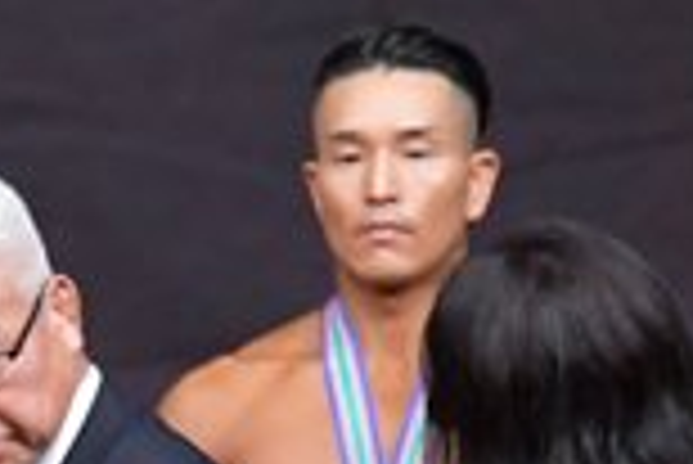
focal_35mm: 1283
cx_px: -164
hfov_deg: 1.6
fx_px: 24721
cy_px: 933
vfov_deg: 1.1
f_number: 5.6
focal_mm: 170
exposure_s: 1/400
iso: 5000
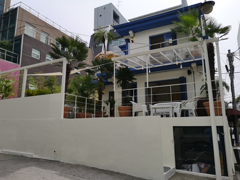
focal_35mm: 27
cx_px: 120
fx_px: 187
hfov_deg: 65.3
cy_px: 90
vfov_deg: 51.4
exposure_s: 1/2801
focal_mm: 3.95
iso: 50
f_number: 1.8
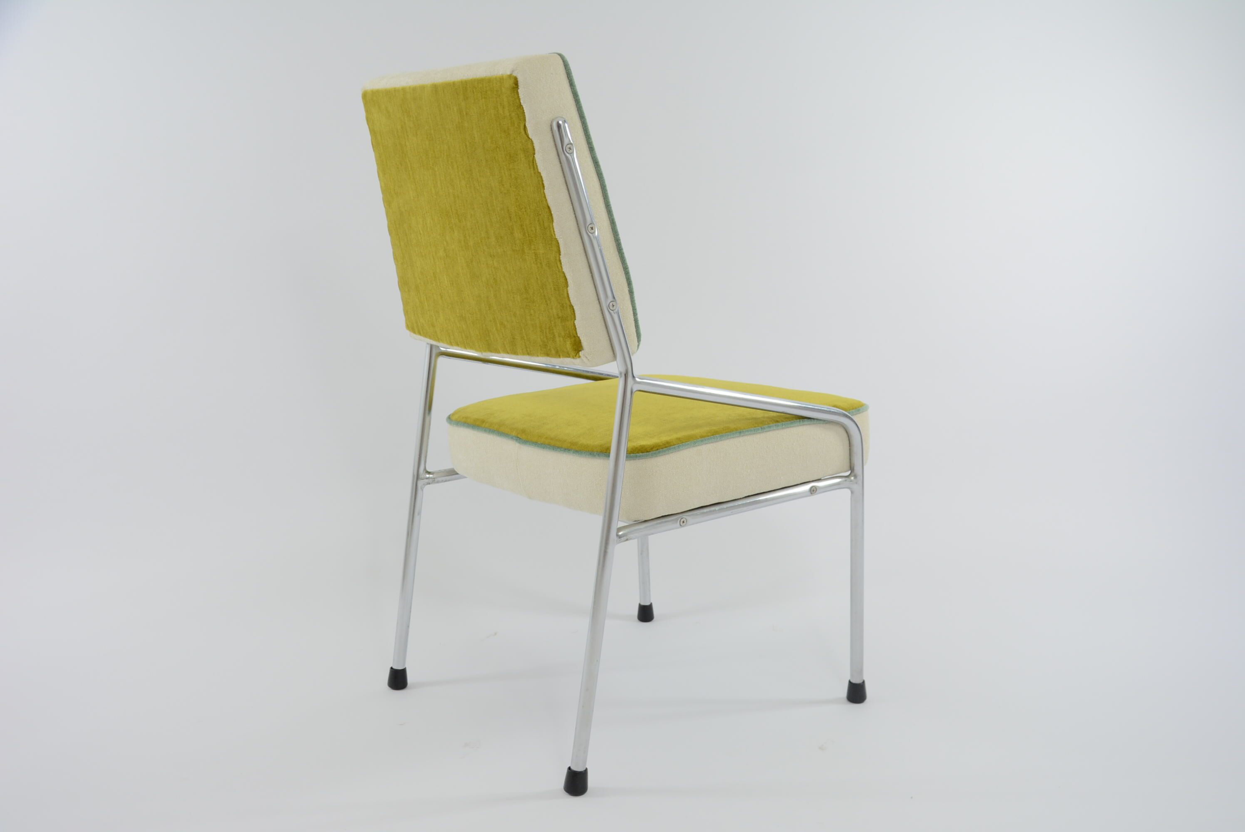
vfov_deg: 36.9
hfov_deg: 53.1
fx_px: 1246
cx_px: 622
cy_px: 416
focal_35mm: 36
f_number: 5.6
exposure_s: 1/125
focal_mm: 24
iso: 400
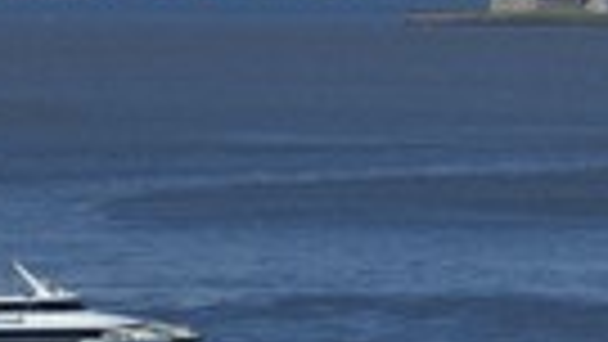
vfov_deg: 1.9
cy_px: -9
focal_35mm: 653
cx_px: 594
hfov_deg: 3.3
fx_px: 10530
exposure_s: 1/200
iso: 200
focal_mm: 200
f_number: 14
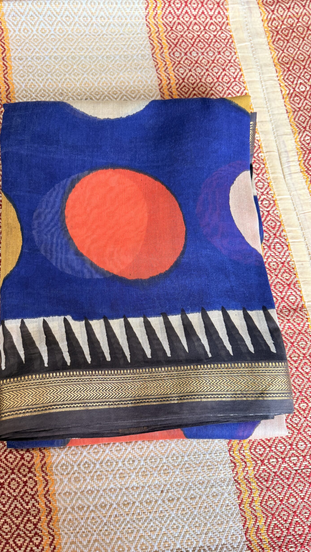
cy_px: 284
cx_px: 136
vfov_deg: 69.8
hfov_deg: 42.8
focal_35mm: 27
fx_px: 396
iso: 160
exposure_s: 1/121
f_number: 1.78
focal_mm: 6.76
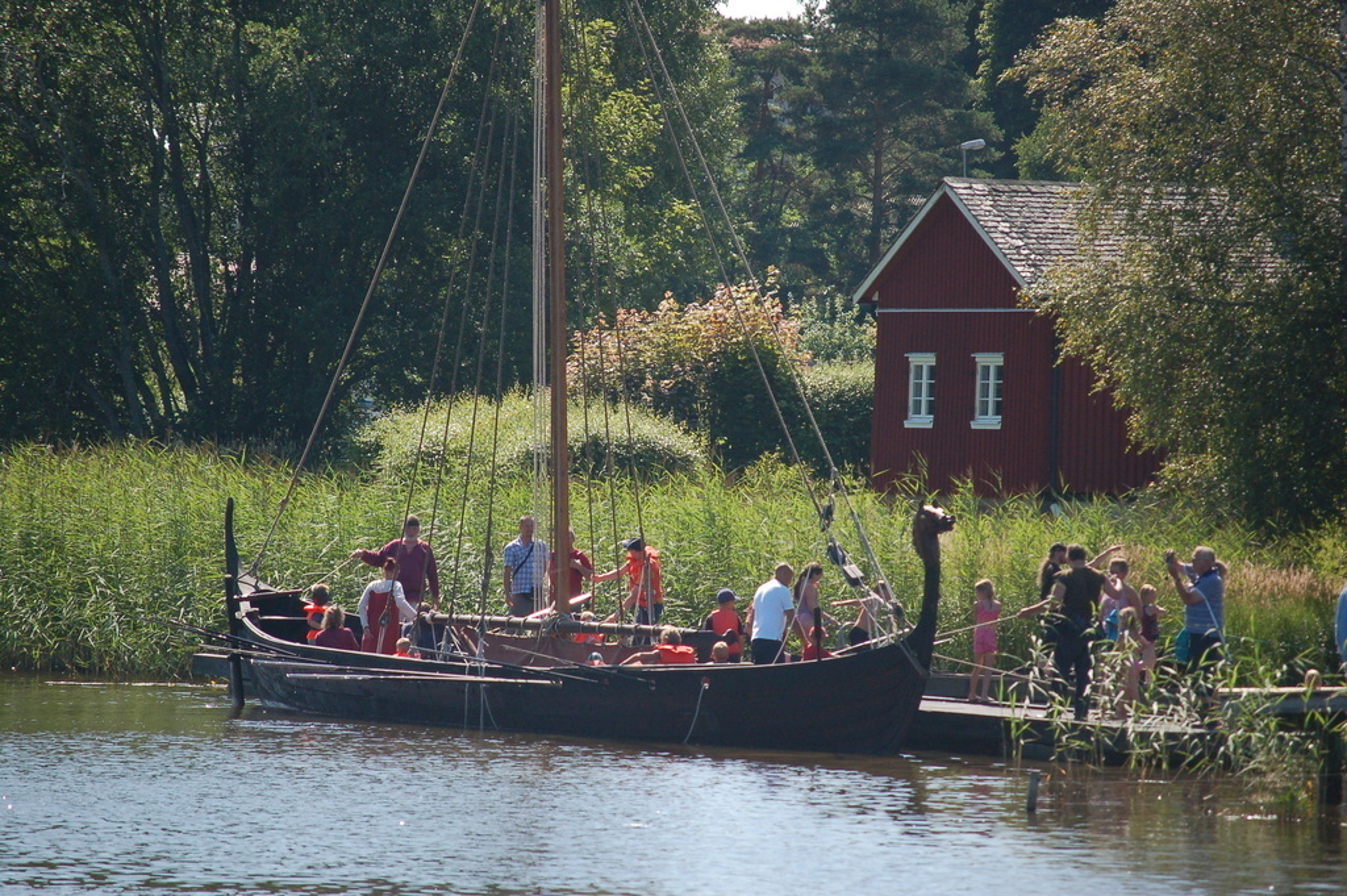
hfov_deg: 7.6
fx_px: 10094
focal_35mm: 270
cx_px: 674
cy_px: 448
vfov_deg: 5.1
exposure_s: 1/500
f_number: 5.6
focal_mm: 180
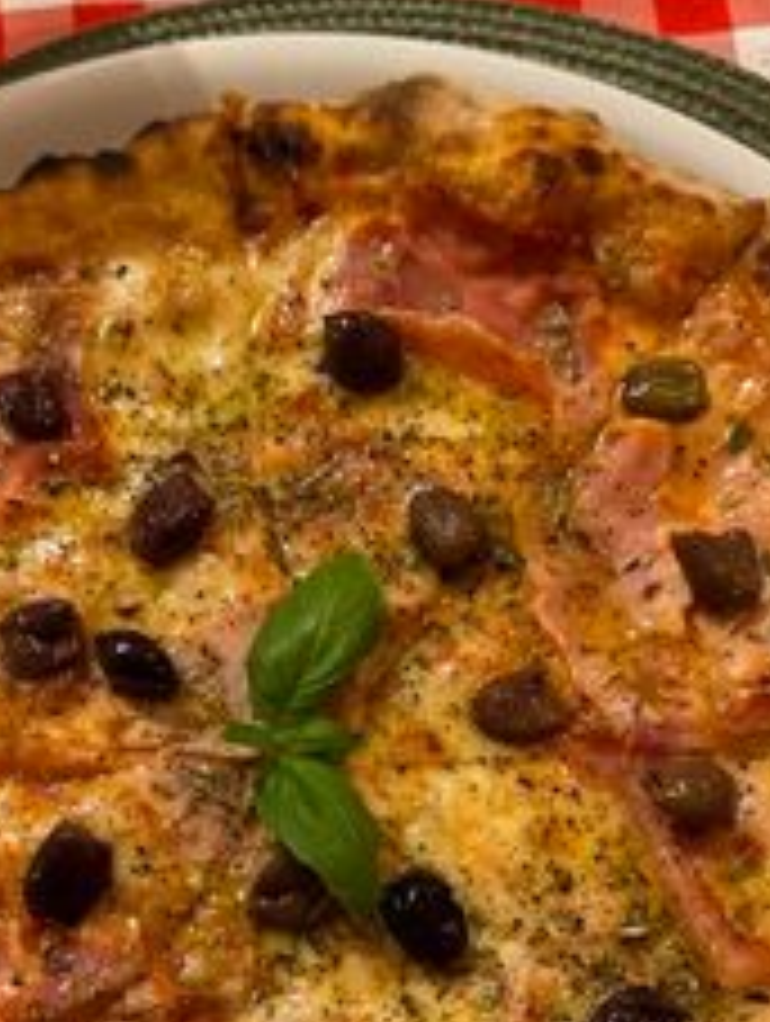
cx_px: 297
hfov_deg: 32.1
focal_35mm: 45
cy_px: 720
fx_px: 1331
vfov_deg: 41.2
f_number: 1.78
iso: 500
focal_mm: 6.86
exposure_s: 1/50
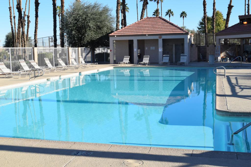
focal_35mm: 46
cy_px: 84
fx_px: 324
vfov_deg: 29.0
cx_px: 126
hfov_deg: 42.3
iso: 200
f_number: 9
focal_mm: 31
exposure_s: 1/320
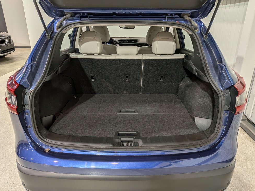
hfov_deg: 69.4
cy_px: 95
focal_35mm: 25
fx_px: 184
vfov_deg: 54.9
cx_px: 130
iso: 27
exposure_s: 1/69.8
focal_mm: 4.53
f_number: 1.7
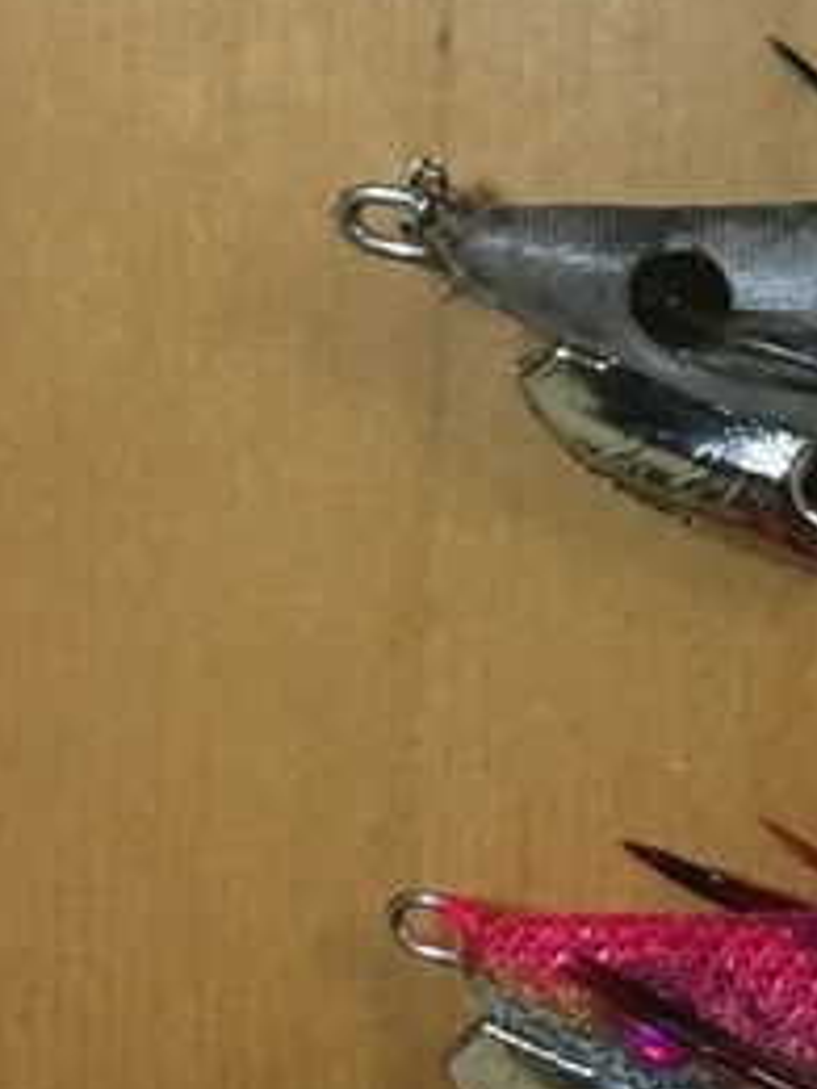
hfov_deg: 11.9
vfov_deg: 16.9
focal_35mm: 114
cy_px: -25
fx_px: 3587
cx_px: 1496
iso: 125
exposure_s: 1/30
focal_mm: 4.15
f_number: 2.2
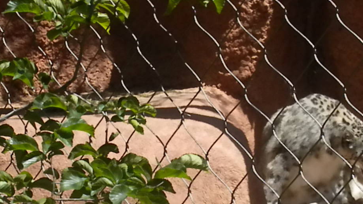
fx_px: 1819
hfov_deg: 11.4
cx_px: 209
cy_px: 154
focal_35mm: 189
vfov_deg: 6.4
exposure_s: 1/274
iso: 640
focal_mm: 17.7
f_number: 14
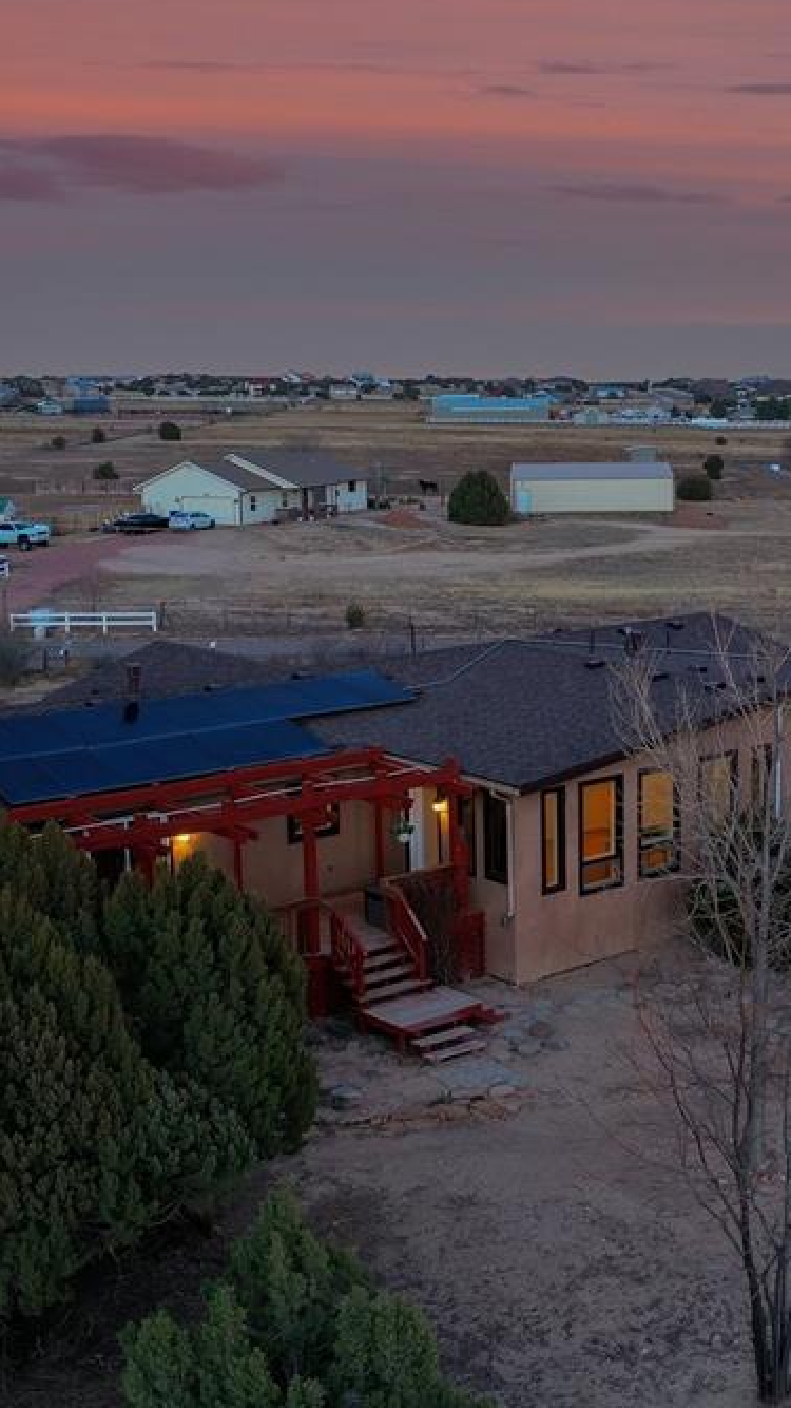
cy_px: 709
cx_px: 572
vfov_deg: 45.5
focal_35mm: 45
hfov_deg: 26.3
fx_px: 1679
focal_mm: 10.26
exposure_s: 1/30
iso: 160
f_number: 2.8
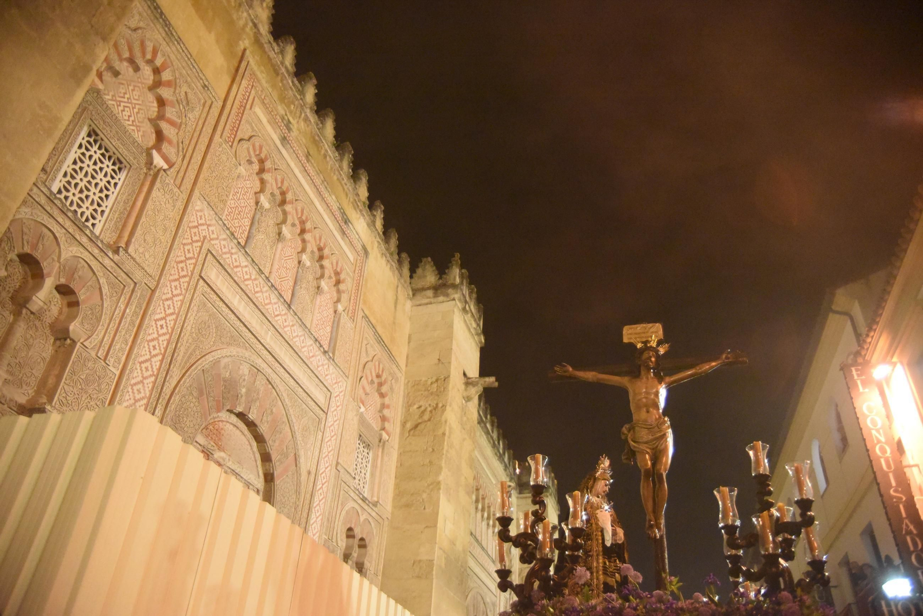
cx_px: 462
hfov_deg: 63.6
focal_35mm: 29
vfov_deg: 45.0
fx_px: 744
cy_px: 308
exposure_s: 1/200
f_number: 4.5
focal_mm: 29
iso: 12800
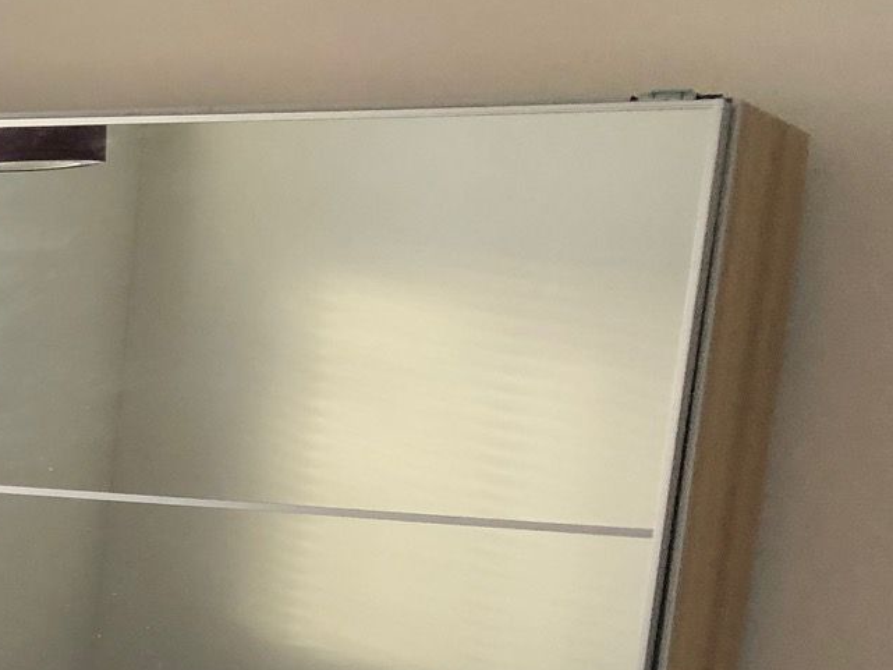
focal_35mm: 88
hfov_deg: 19.1
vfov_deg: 15.9
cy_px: 866
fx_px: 2271
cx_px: -510
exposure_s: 1/17
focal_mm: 4
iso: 40
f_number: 1.8
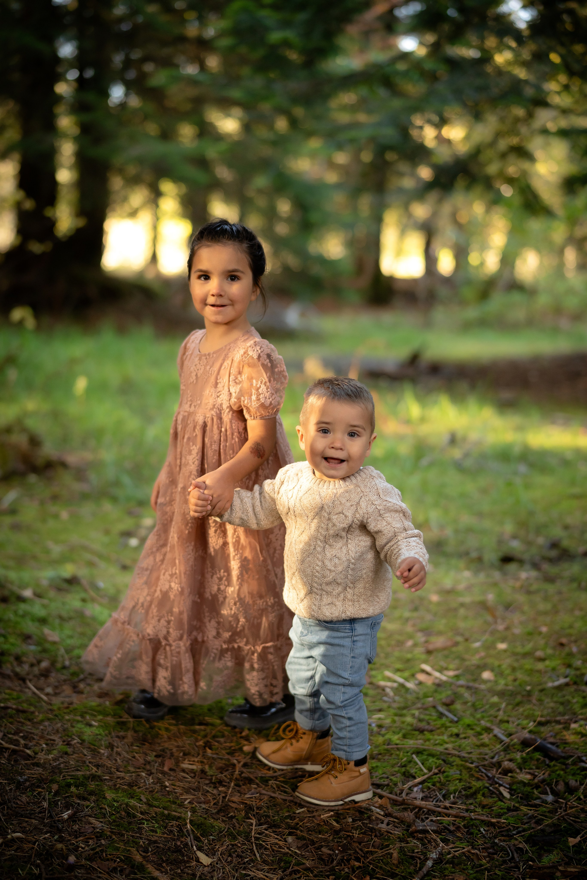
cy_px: 440
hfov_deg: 27.0
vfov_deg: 39.6
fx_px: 1223
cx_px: 294
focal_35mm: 50
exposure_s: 1/500
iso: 1250
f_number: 1.6
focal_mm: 50
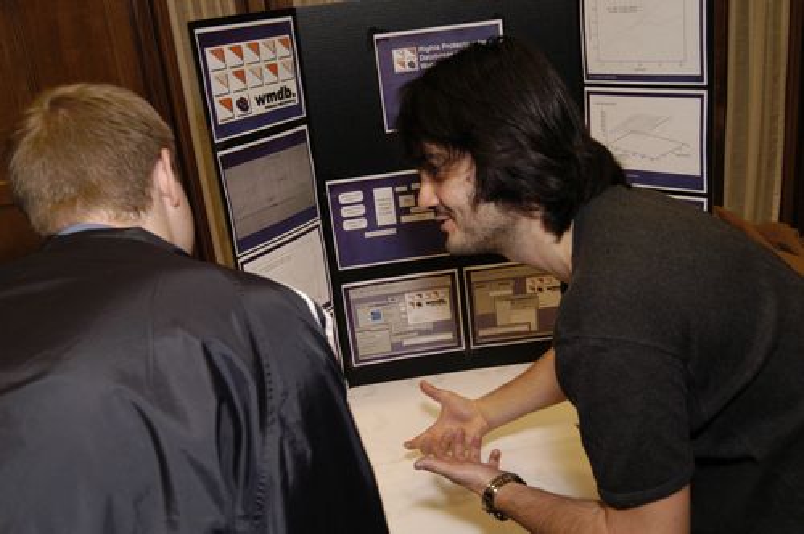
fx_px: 803
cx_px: 402
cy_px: 267
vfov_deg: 36.8
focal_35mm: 36
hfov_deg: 53.2
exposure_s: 1/50
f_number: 6.3
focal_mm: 24
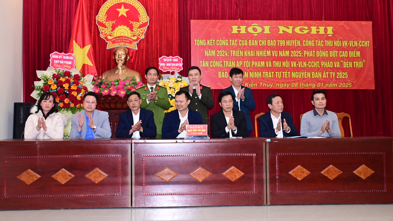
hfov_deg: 48.4
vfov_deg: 28.3
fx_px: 438
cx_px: 197
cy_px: 92
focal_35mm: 42
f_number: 4
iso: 1250
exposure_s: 1/200
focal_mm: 27
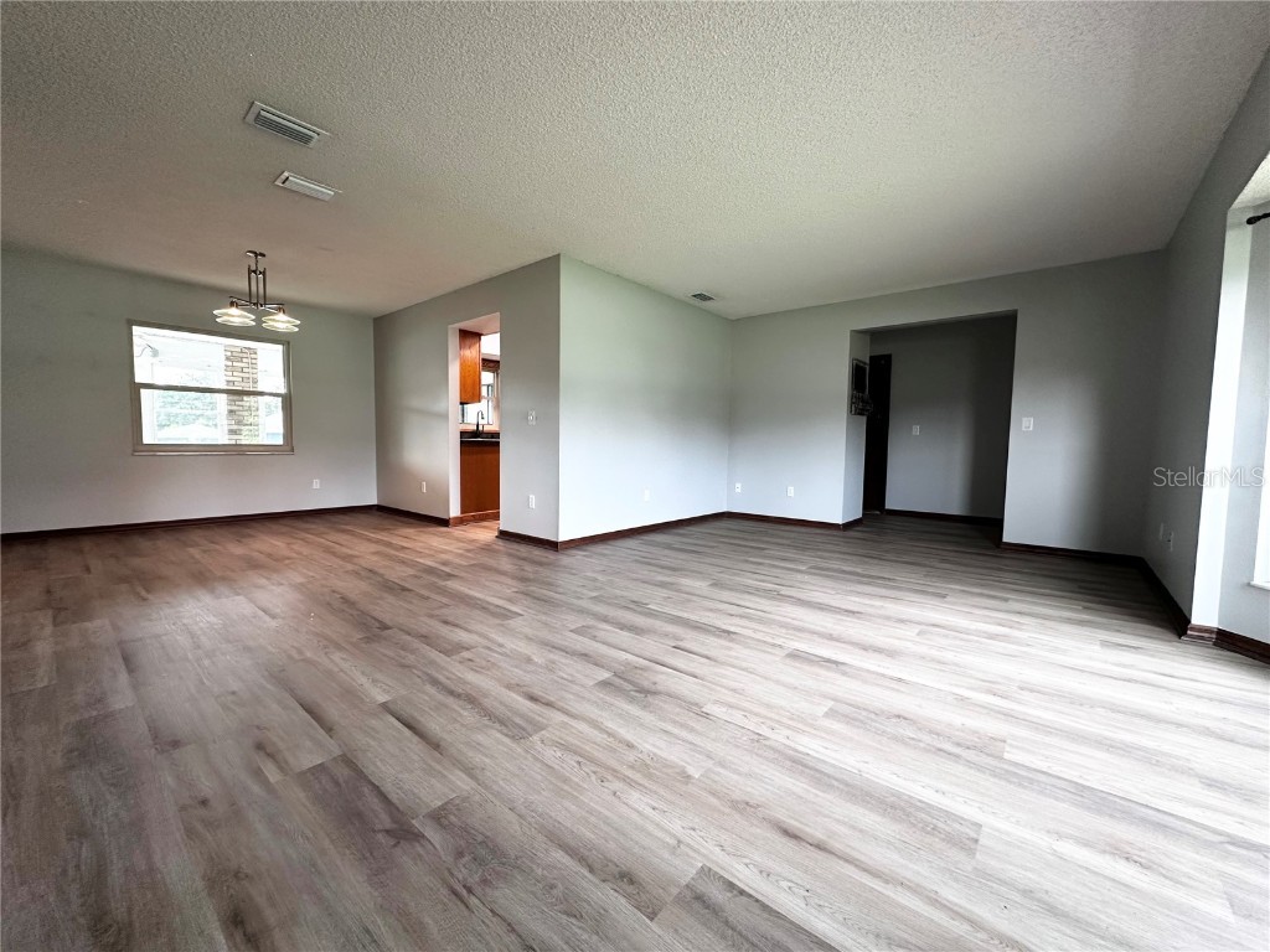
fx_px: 514
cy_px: 476
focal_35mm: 14
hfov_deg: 102.1
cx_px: 635
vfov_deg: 85.7
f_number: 2.2
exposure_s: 1/60
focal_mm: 2.22
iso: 160
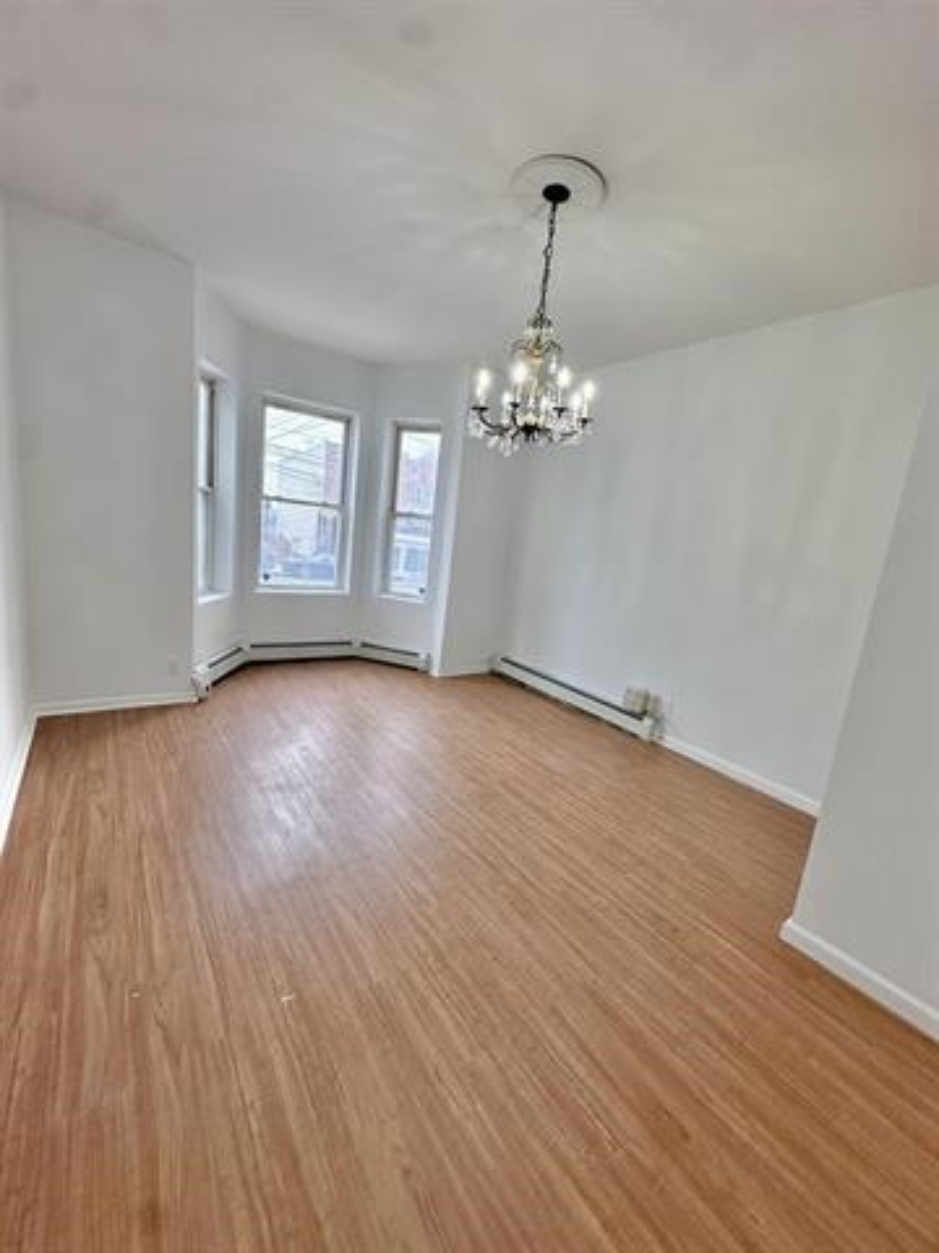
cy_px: 626
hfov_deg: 85.7
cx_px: 470
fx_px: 506
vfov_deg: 102.1
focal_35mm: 14
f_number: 2.2
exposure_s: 1/120
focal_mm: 2.22
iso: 125
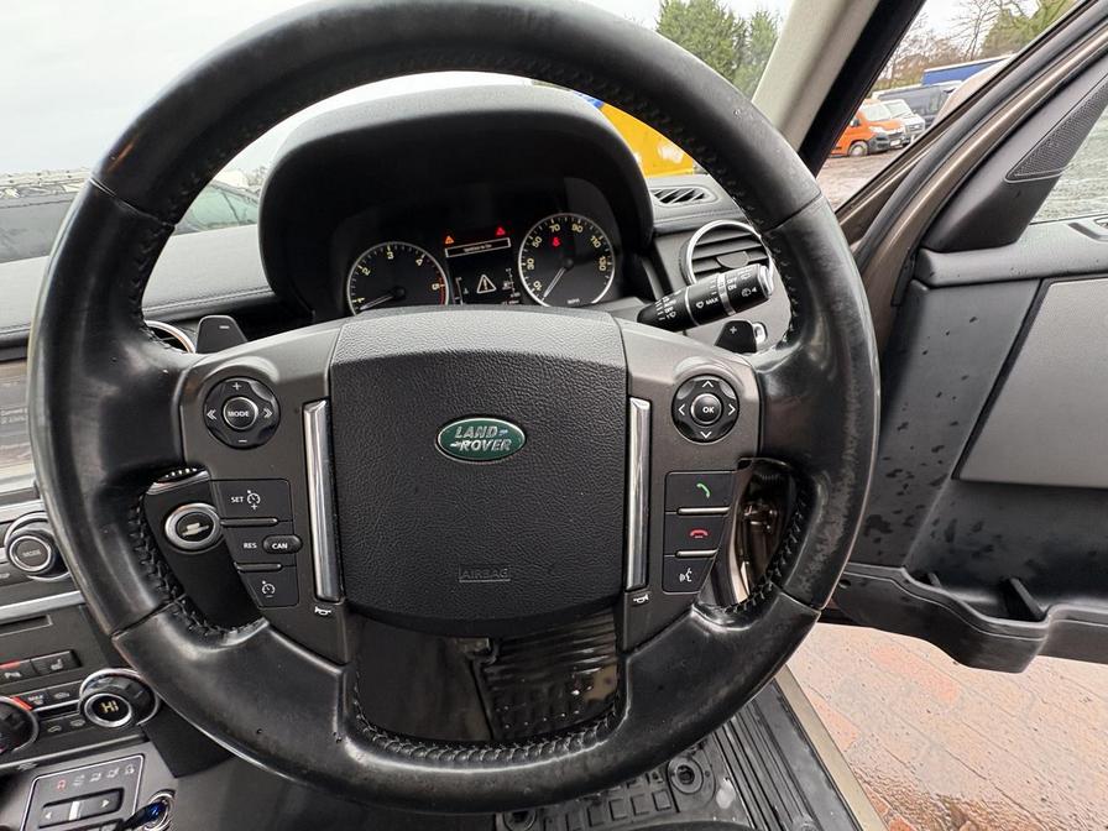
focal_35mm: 14
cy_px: 416
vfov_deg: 85.7
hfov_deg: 102.1
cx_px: 554
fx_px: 448
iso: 200
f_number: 2.2
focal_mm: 2.22
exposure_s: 1/85
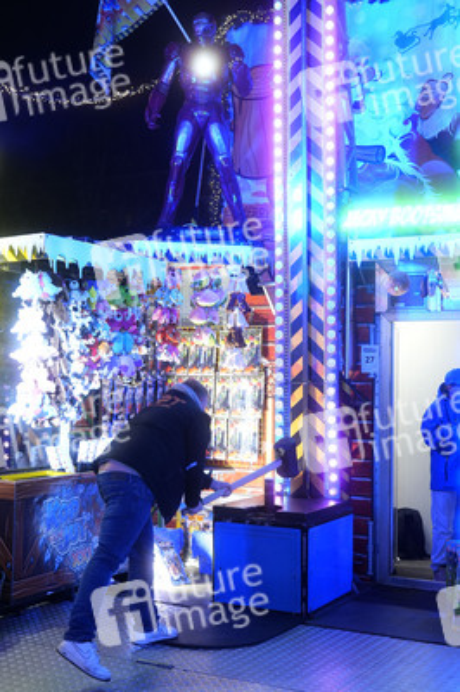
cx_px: 230
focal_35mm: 45
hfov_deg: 29.8
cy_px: 346
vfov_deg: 43.6
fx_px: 864
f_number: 3.5
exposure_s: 1/50
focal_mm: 30
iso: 640
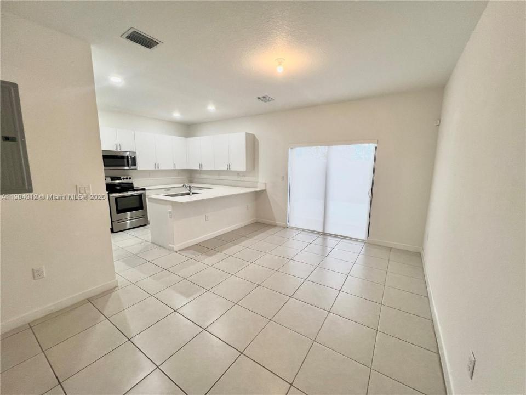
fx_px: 198
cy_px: 198
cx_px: 263
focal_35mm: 13
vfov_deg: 89.9
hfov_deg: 106.2
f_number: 1.8
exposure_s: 1/120
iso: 125
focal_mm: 1.57
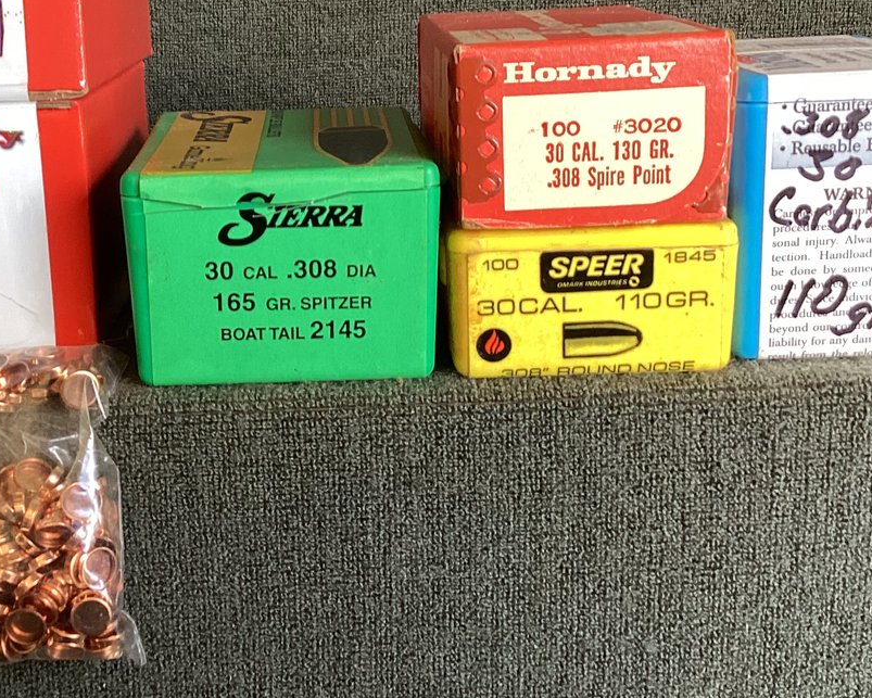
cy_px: 274
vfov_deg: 26.6
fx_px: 1472
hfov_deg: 32.8
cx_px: 325
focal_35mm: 57
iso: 80
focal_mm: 3.3
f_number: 2.4
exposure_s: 1/50
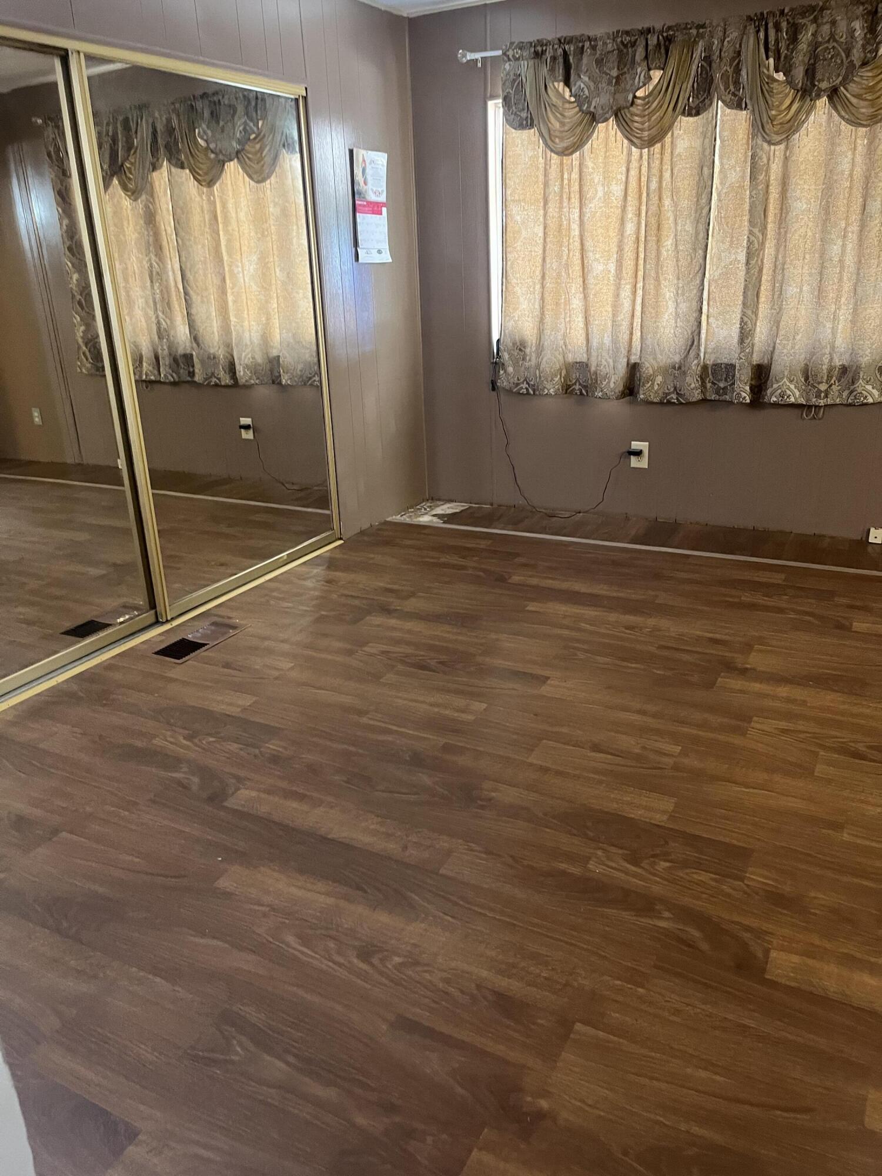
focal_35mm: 26
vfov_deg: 67.3
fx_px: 883
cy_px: 588
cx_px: 441
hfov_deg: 53.1
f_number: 1.6
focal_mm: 5.1
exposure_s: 1/40
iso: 400
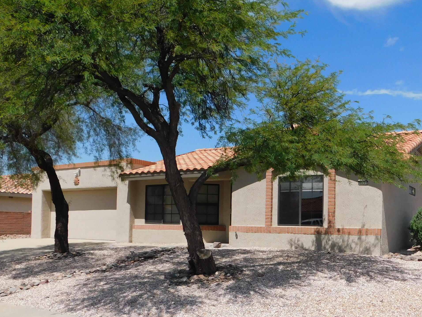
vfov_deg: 39.1
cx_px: 267
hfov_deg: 50.8
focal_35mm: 36
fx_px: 439
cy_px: 218
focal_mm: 4
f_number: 6
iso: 125
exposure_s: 1/640
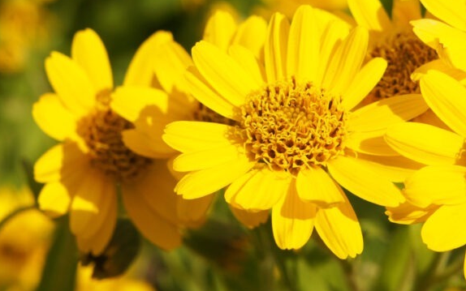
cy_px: 109
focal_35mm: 150
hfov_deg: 13.9
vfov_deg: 8.7
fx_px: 1904
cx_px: 348
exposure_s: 1/640
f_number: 9
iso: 200
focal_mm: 55
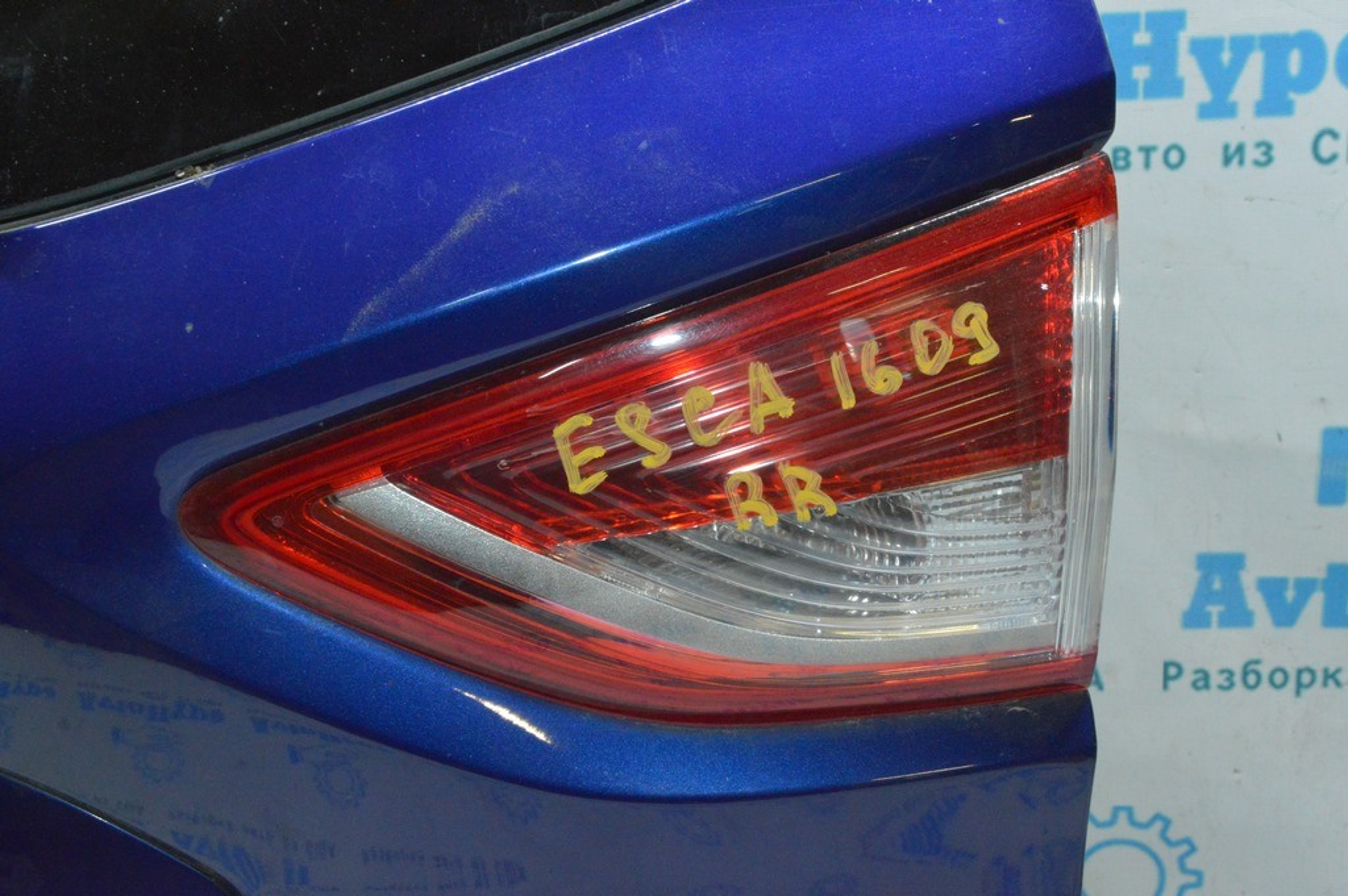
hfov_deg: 55.1
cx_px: 674
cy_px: 448
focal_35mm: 34
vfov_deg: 38.3
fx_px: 1291
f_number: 16
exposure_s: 1/40
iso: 4500
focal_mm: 23
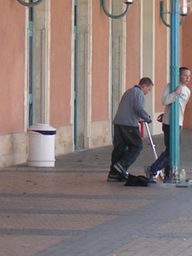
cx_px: -63
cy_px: -7
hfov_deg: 5.5
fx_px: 1975
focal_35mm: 267
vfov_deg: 7.4
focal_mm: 11.5
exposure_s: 1/125
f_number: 4
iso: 50
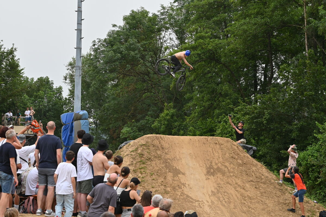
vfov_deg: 12.2
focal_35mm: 112
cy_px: 108
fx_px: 1014
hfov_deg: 18.3
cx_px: 163
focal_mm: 112
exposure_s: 1/400
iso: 500
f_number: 8
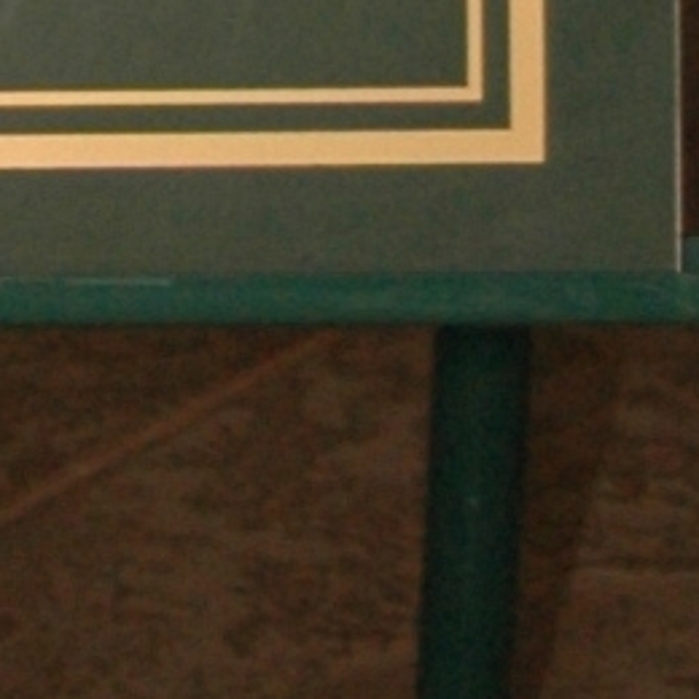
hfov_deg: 3.7
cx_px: -909
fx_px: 10760
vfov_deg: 3.6
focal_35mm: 471
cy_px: -1231
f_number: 4.8
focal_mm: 32
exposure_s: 1/60
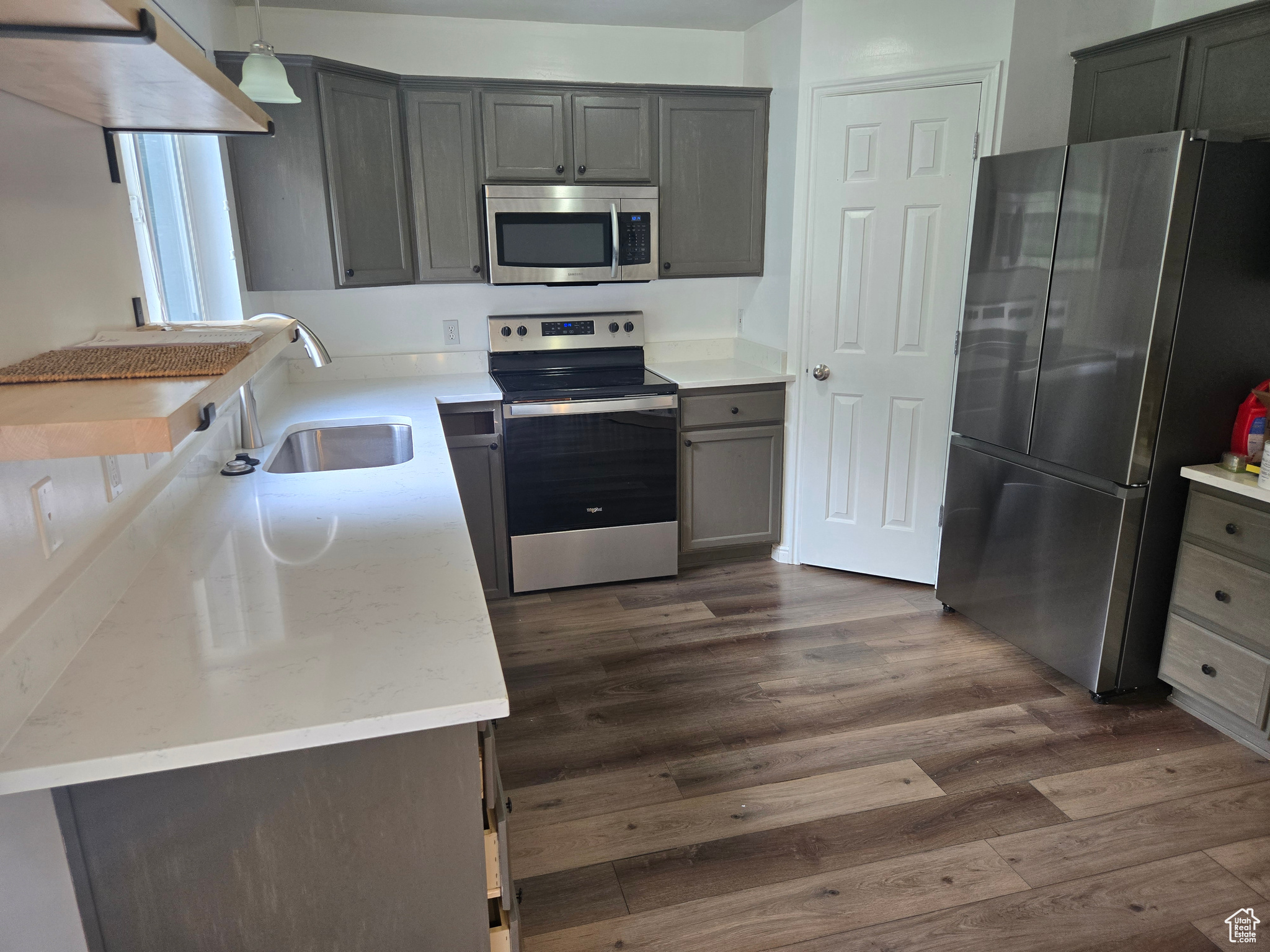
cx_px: 635
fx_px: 844
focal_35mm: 23
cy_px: 476
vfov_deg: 58.9
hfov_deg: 73.9
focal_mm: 5.4
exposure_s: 1/120
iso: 125
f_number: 1.8
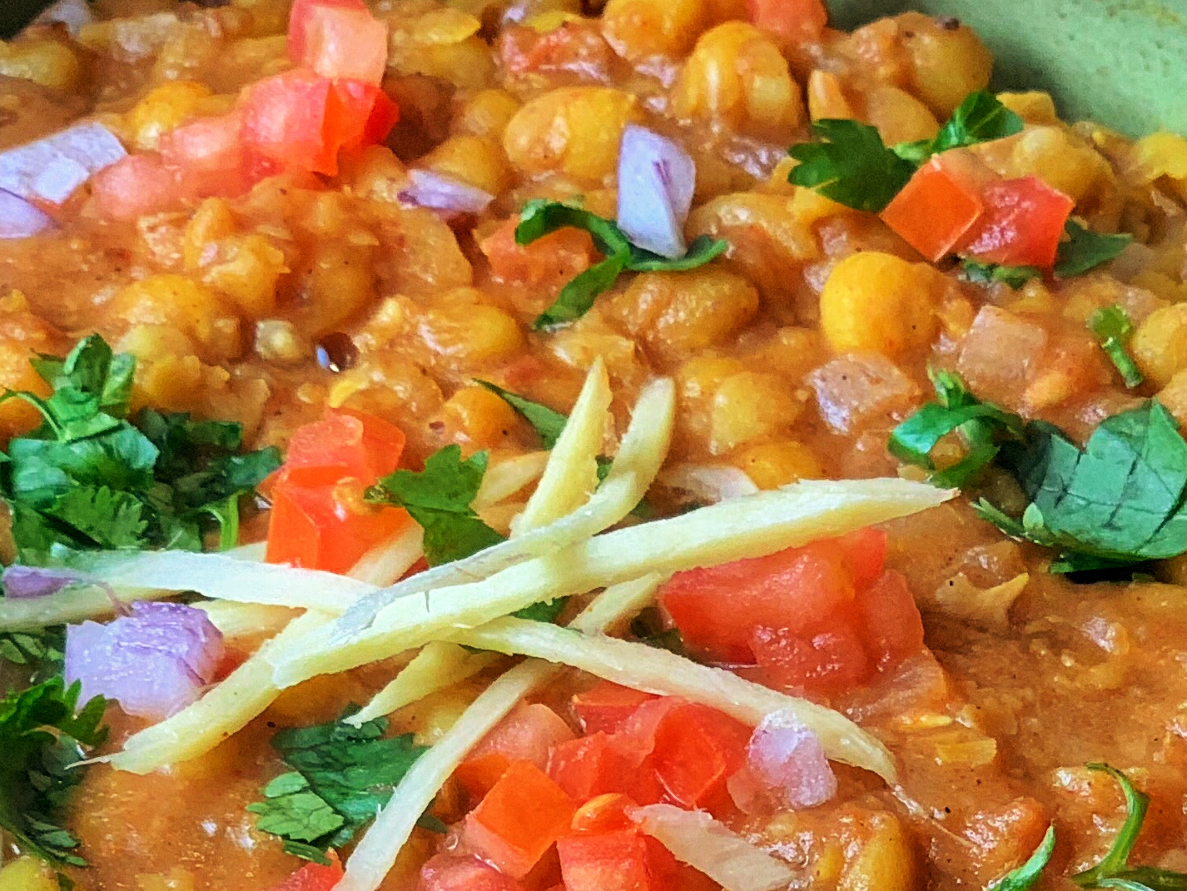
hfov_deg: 13.4
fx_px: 5042
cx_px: 877
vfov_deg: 10.0
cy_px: 1041
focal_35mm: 147
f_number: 2.4
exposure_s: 1/120
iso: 64
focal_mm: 6
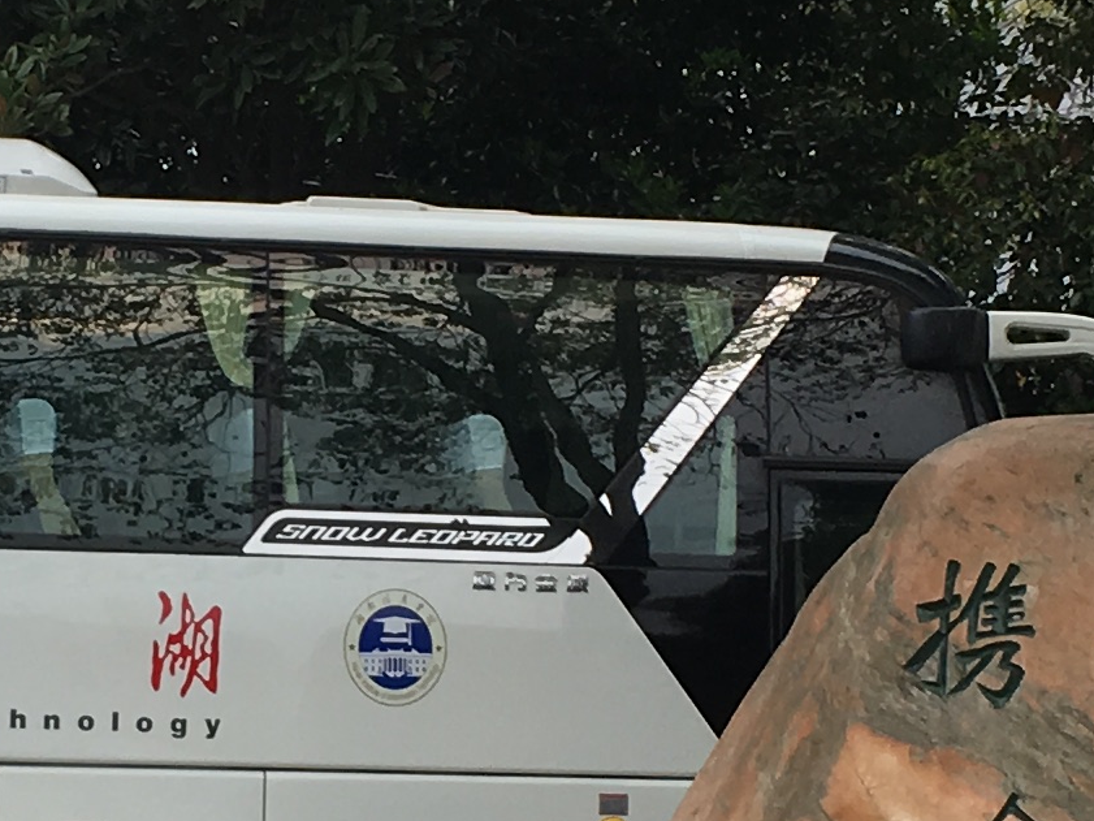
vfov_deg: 10.6
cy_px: 628
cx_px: 256
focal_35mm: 139
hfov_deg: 14.1
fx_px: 4394
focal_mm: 4.15
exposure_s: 1/286
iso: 25
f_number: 2.2
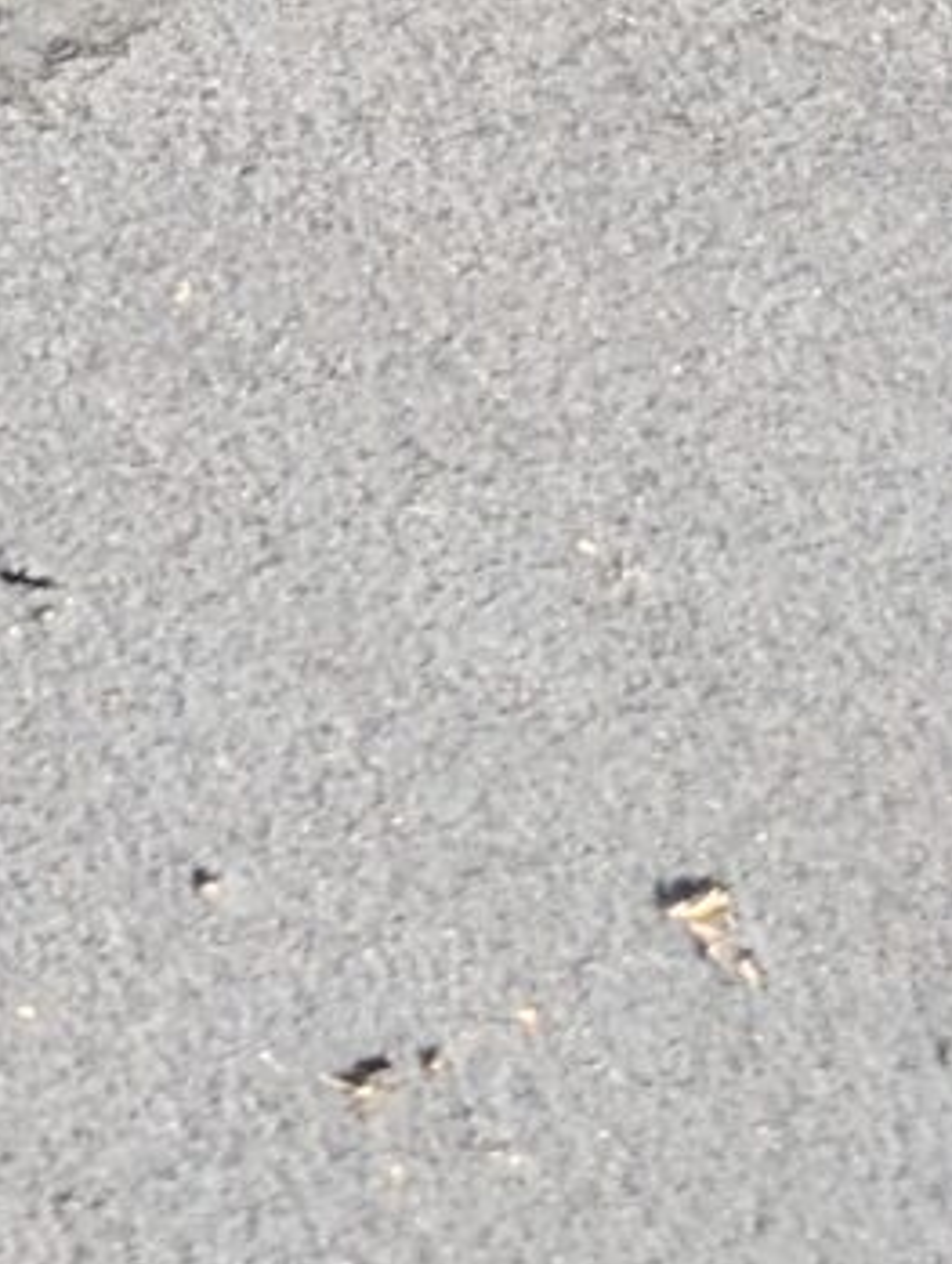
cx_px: -2519
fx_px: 6434
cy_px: -2325
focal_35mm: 176
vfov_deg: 9.3
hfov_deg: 7.0
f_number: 1.68
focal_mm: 6.9
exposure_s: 1/251
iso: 20
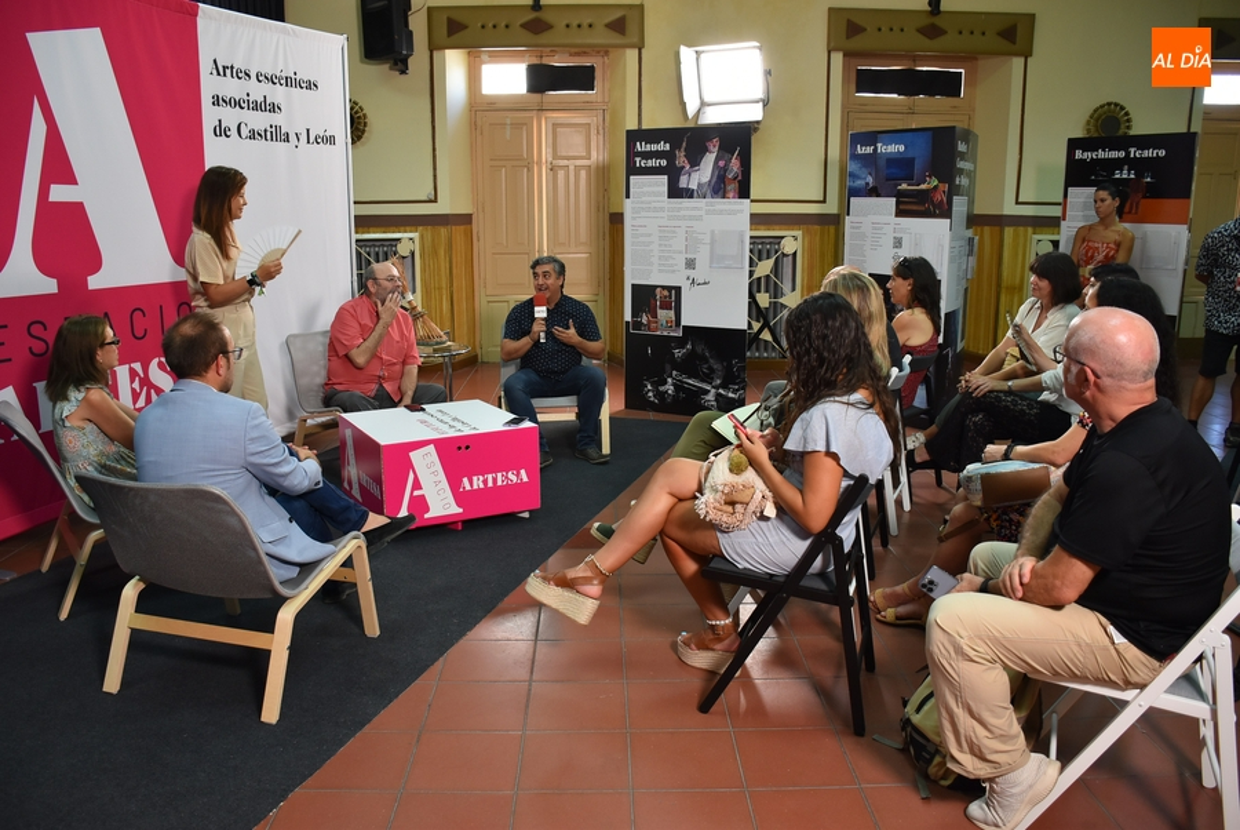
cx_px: 620
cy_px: 415
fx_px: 931
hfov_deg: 67.3
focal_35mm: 27
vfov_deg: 48.0
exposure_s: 1/60
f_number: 4
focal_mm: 18
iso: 720
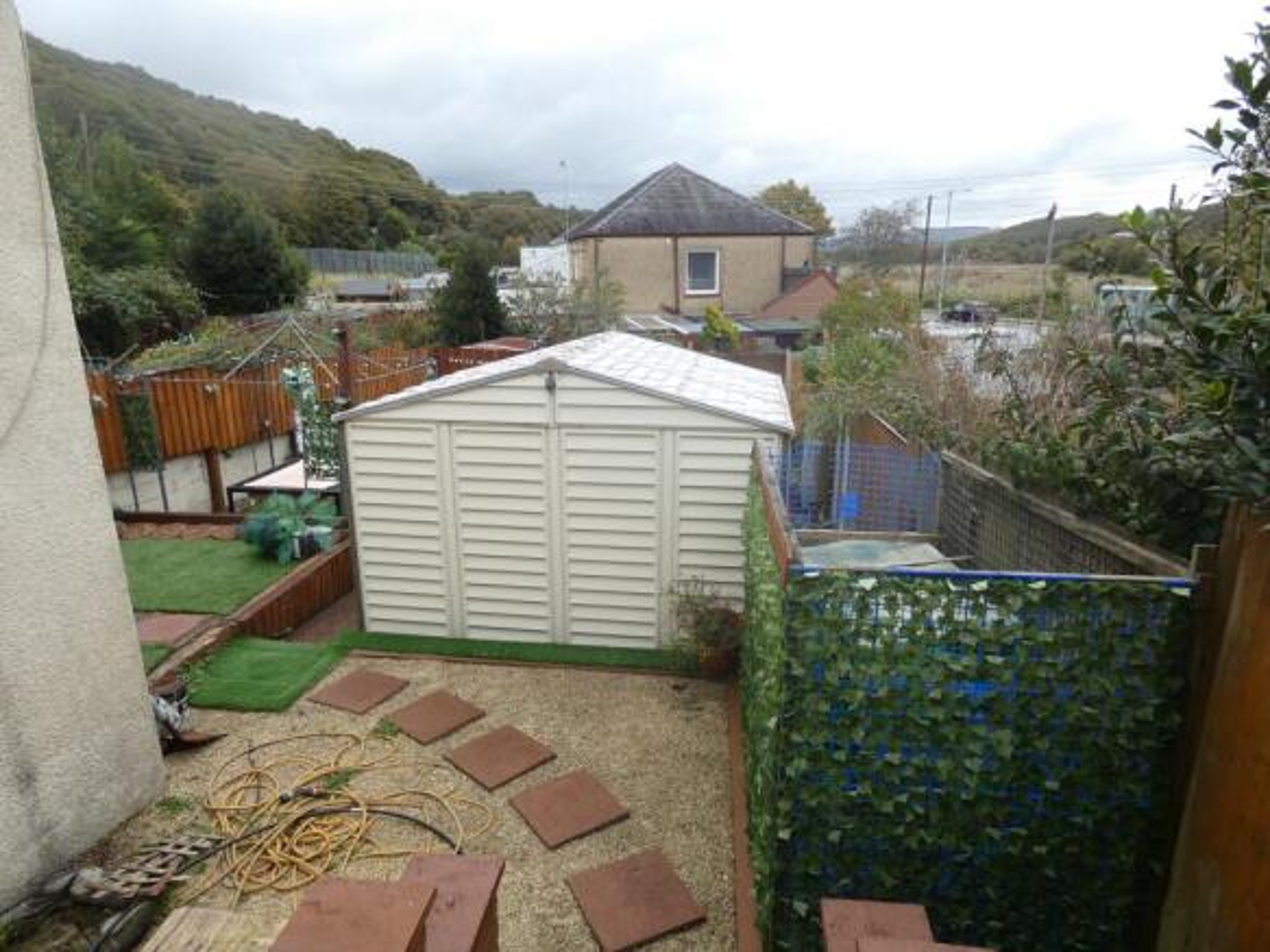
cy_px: 476
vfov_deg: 66.0
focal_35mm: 20
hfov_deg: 81.8
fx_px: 734
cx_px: 635
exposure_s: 1/250
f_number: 2.8
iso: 80
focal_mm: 3.6
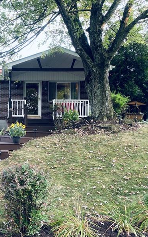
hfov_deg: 31.6
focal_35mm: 37
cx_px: -2
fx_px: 239
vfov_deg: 52.8
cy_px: 119
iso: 64
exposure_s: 1/122
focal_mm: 4.25
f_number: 1.8
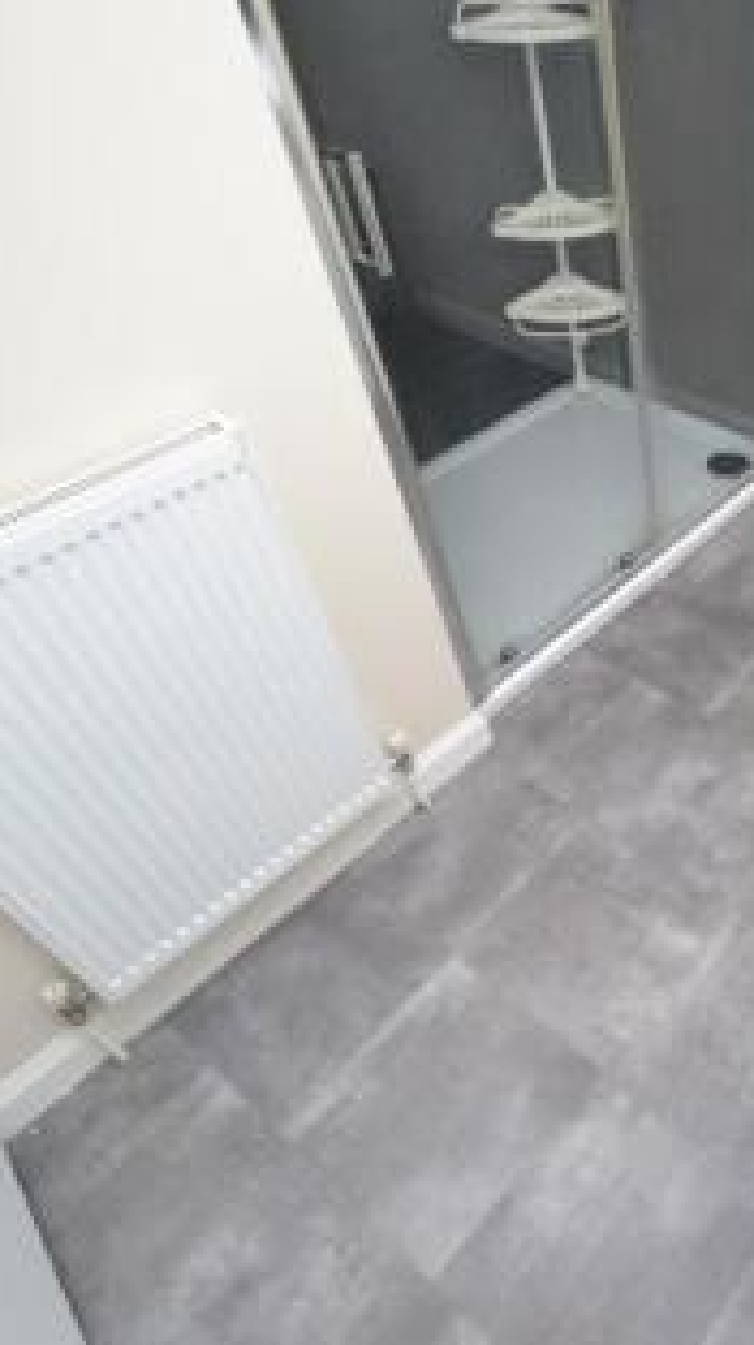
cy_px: 679
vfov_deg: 76.3
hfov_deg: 40.0
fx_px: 855
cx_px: 801
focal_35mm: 24
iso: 1600
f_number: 8
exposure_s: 1/160
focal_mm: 10
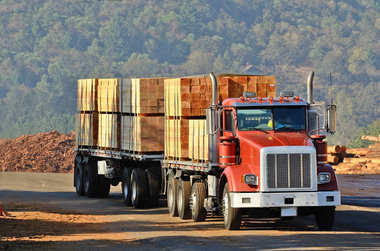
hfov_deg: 7.4
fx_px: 2923
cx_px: 190
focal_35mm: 278
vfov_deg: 4.9
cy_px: 126
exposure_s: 1/200
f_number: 8
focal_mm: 185
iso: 100
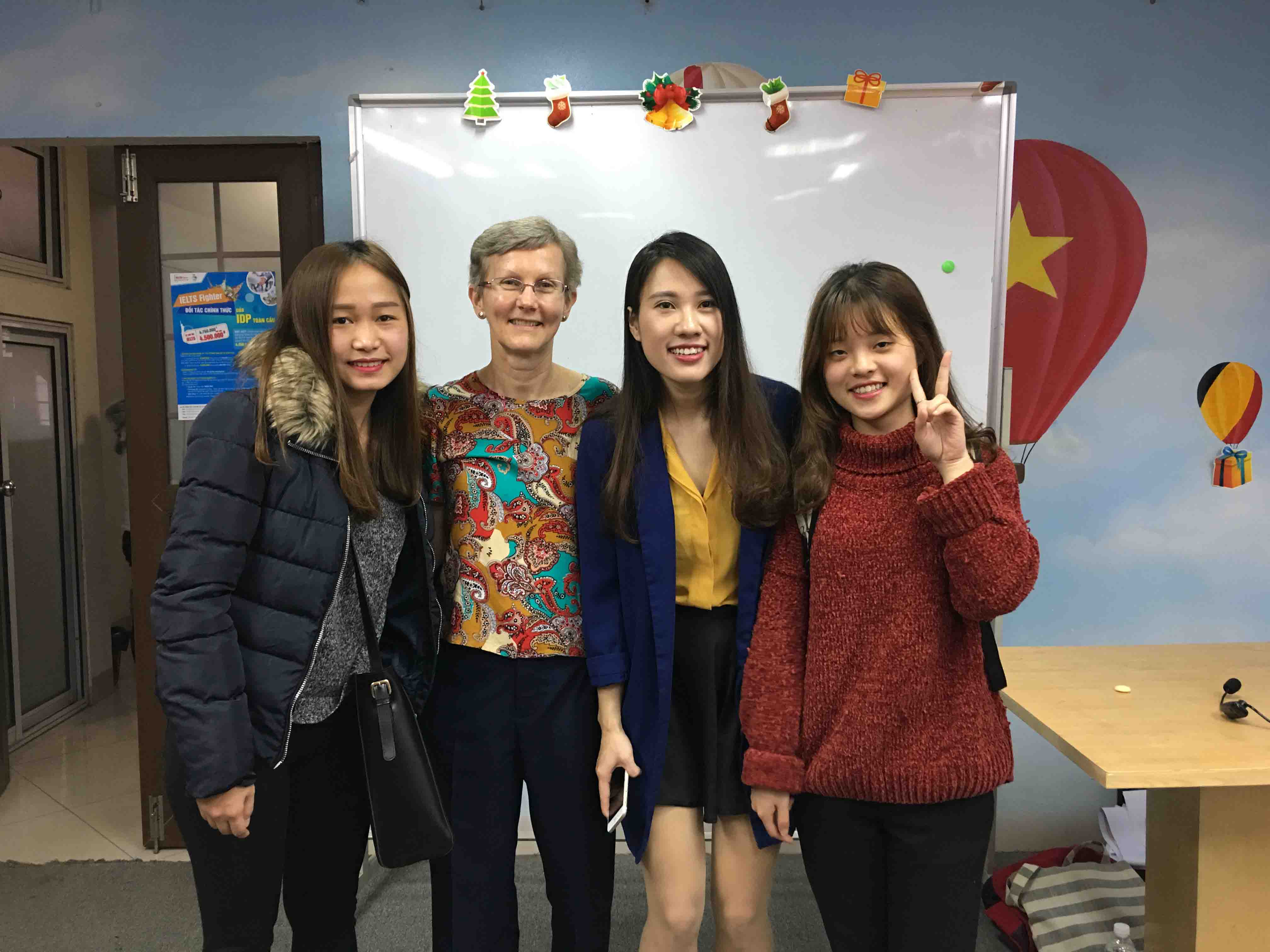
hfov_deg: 61.7
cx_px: 635
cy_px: 476
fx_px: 1064
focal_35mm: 29
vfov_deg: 48.2
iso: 80
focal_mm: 4.15
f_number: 2.2
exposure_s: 1/17
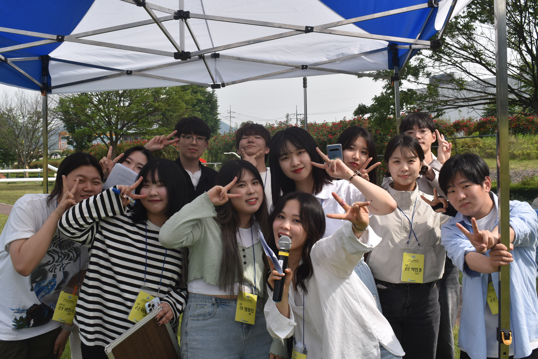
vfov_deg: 33.0
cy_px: 180
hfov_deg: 47.9
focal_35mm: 40
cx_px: 269
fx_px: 605
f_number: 9
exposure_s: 1/320
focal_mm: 27
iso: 200
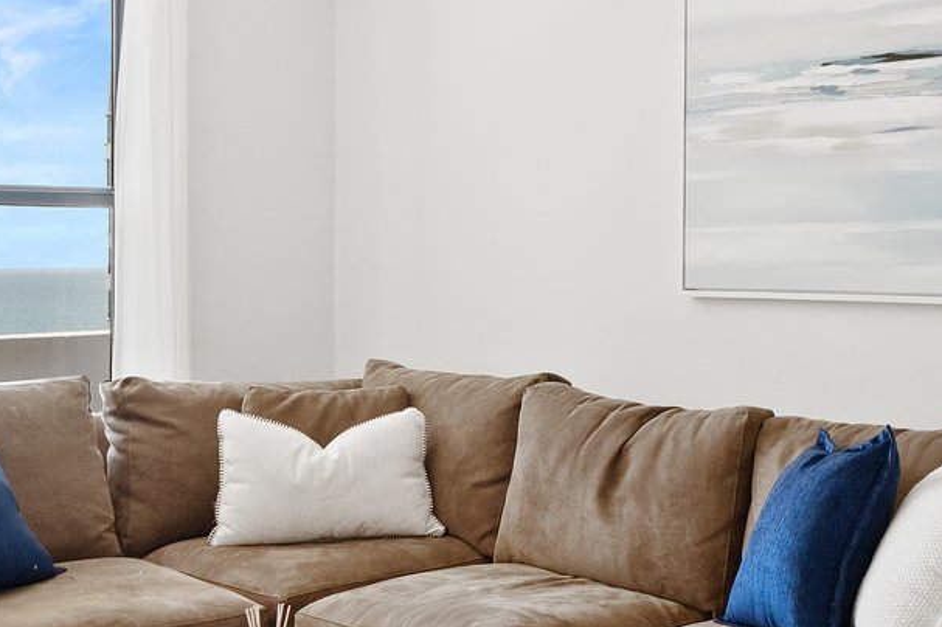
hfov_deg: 36.7
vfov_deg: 25.0
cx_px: 587
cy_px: 272
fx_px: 1412
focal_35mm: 54
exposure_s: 1/20
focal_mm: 16
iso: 200
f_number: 8
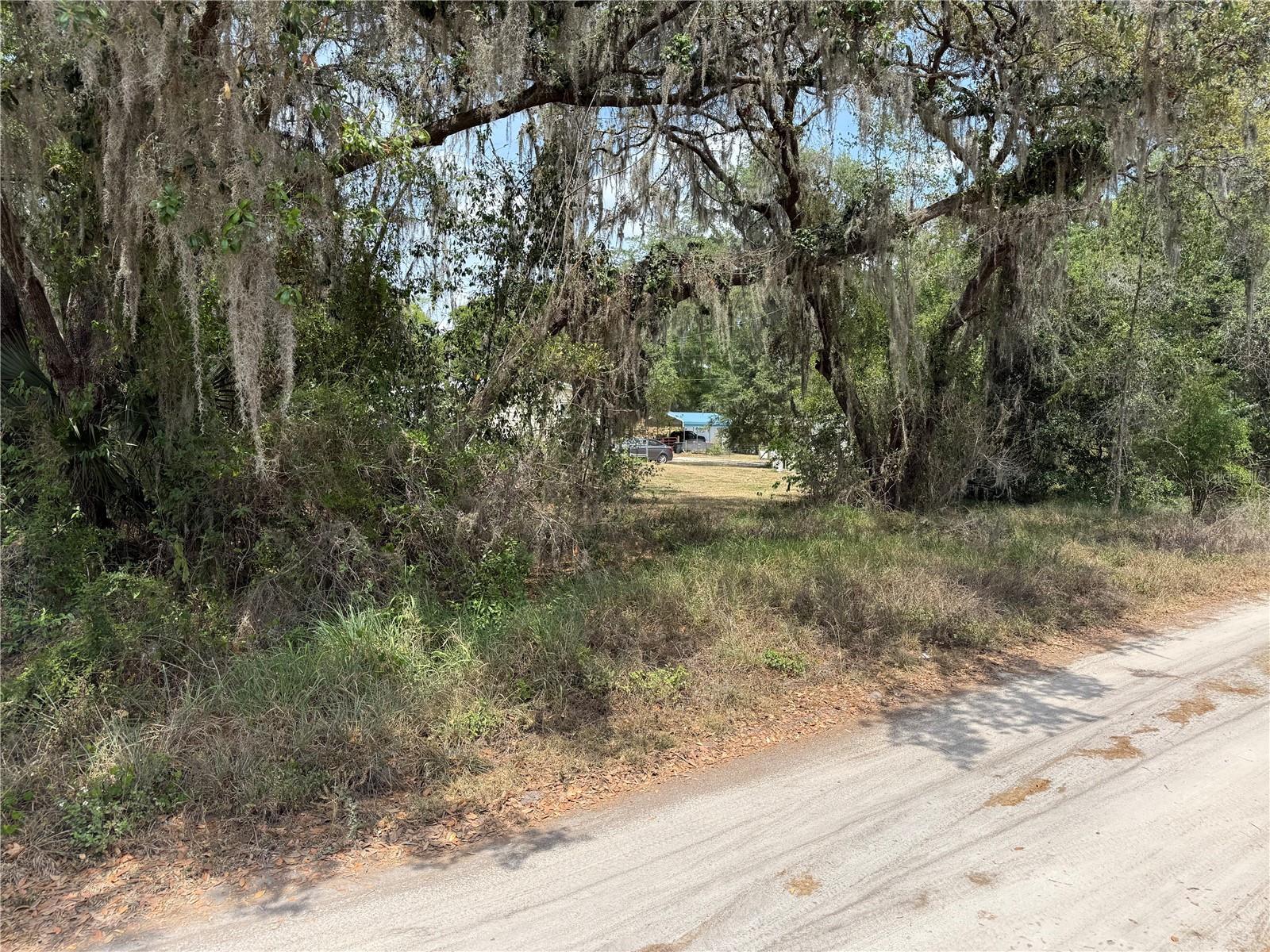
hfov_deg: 71.6
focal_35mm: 24
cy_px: 476
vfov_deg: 56.8
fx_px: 881
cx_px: 635
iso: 80
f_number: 1.78
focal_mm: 6.76
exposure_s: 1/2232
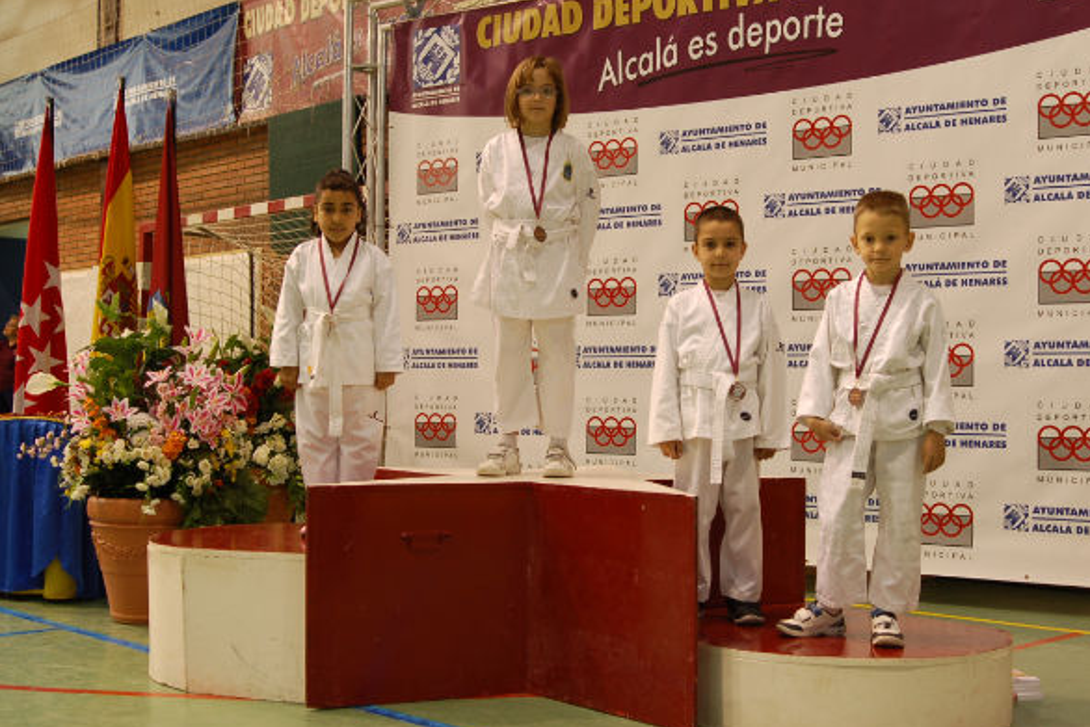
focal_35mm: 48
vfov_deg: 28.4
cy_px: 364
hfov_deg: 41.5
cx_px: 541
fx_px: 1439
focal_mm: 31
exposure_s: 1/30
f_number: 3.8
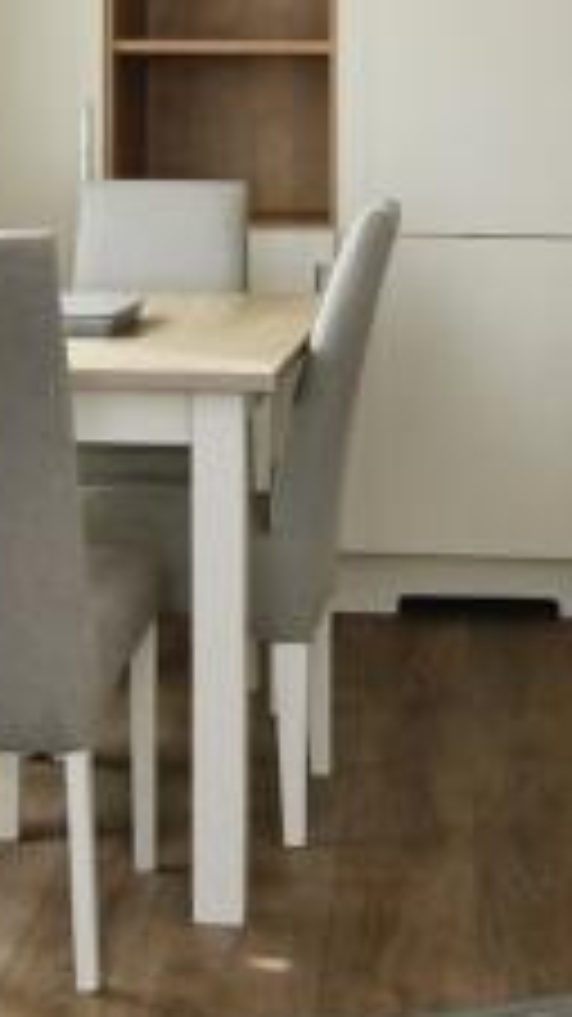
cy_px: 133
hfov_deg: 15.9
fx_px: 2051
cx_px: 365
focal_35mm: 76
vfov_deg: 27.0
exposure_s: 1/30
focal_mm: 11
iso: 200
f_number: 8
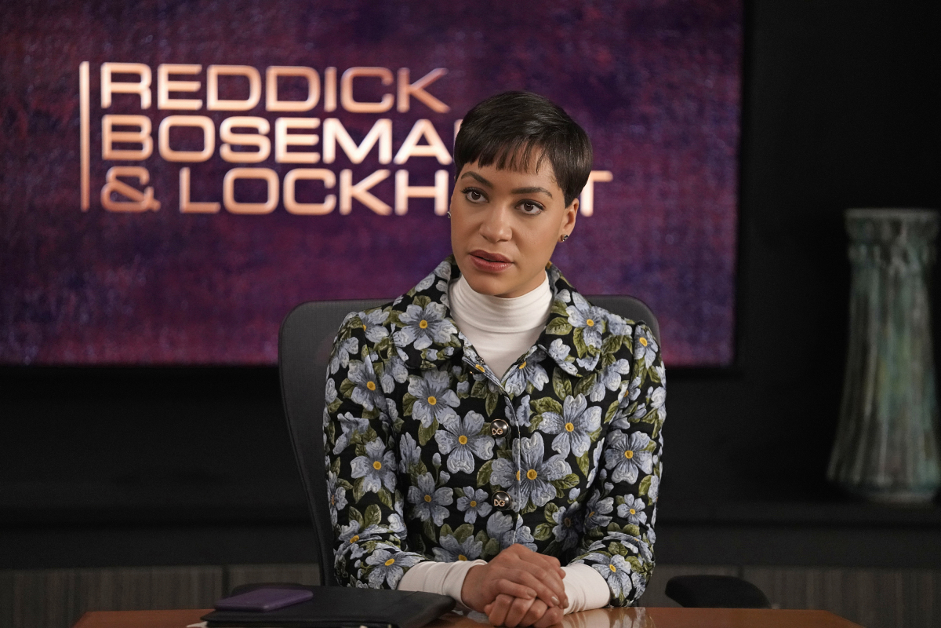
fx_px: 5227
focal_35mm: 200
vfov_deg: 6.9
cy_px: 314
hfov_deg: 10.3
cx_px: 470
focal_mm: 200
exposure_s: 1/80
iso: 5000
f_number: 2.8
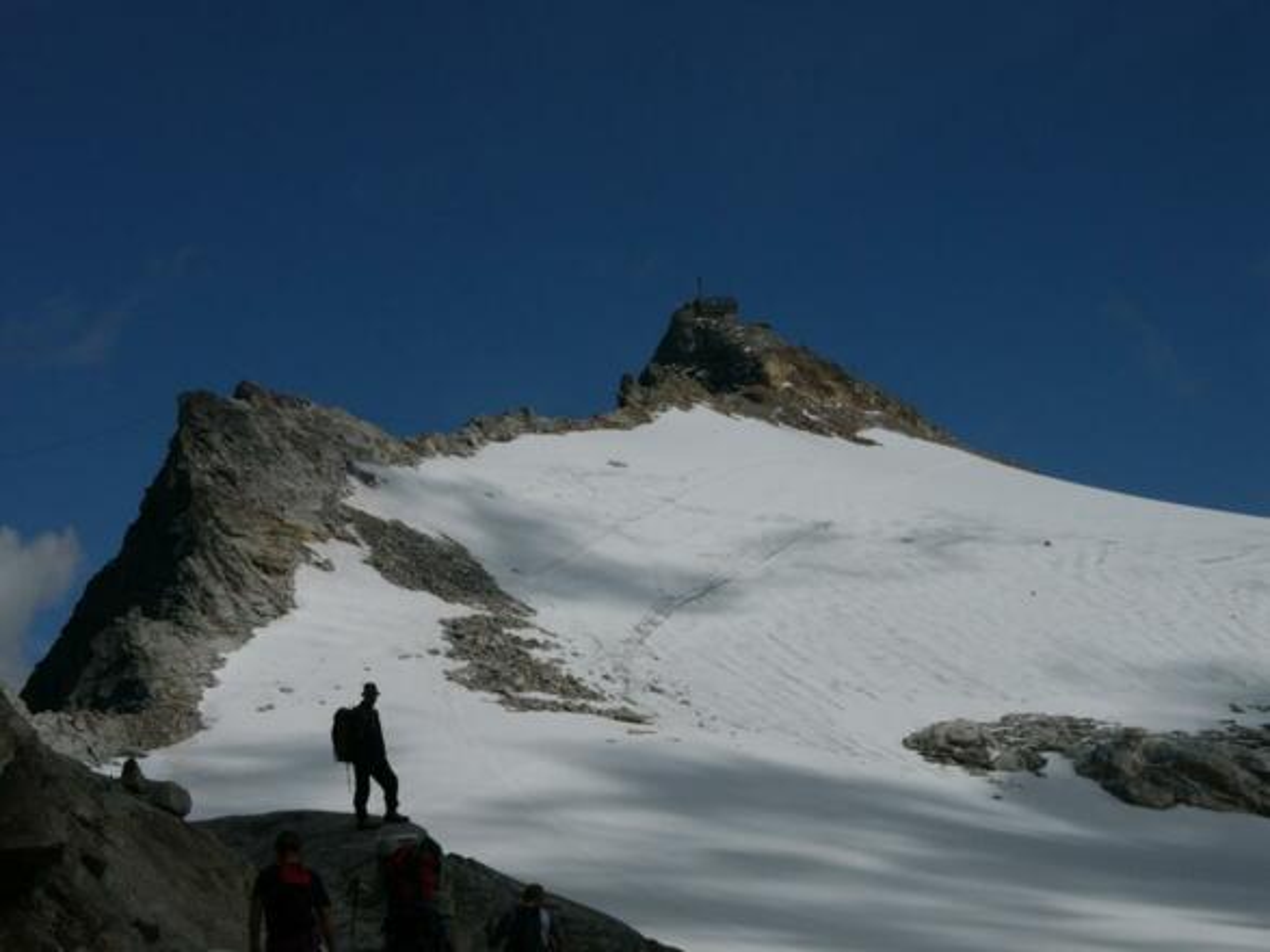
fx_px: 3301
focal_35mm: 90
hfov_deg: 21.8
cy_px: 476
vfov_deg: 16.4
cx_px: 635
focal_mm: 22.5
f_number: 8
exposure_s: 1/1600
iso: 100
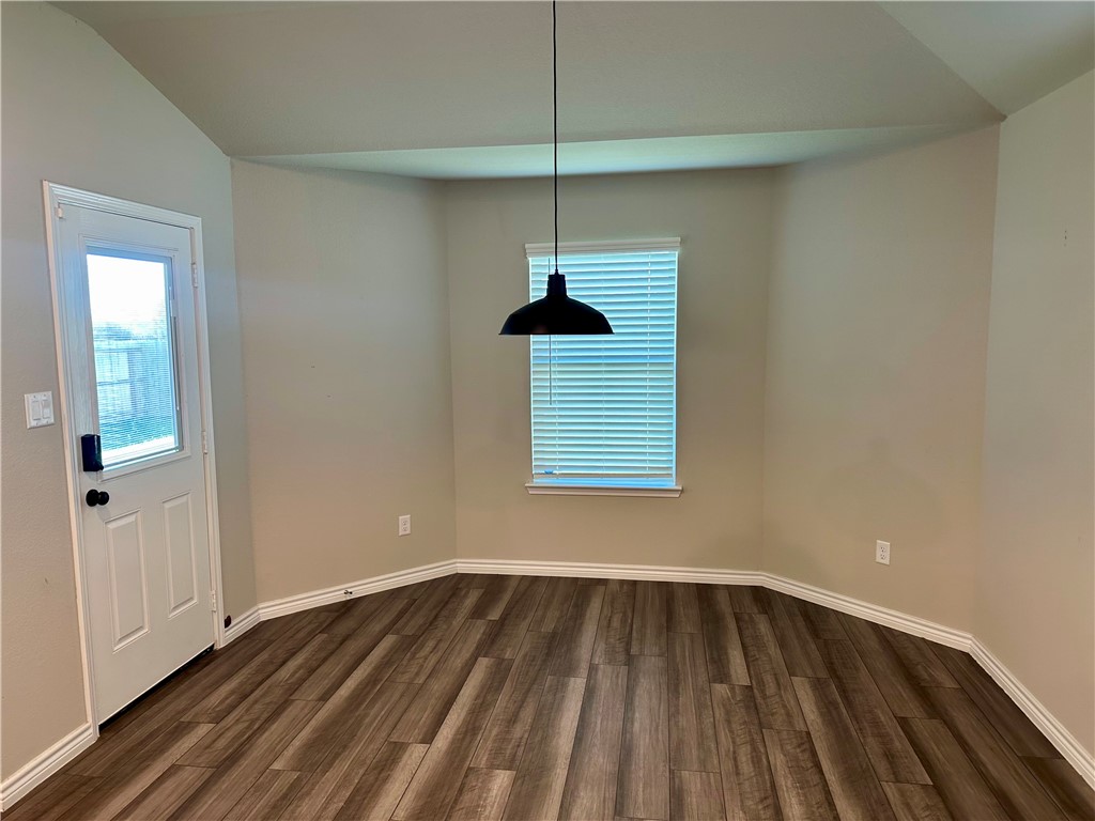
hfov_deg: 71.6
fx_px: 759
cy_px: 410
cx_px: 548
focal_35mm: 24
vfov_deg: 56.8
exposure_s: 1/60
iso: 125
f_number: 1.78
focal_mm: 6.86
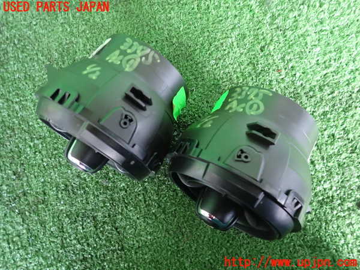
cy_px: 135
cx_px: 180
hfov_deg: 69.4
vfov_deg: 54.9
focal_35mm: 25
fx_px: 260
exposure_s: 1/30
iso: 800
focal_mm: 4.5
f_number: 2
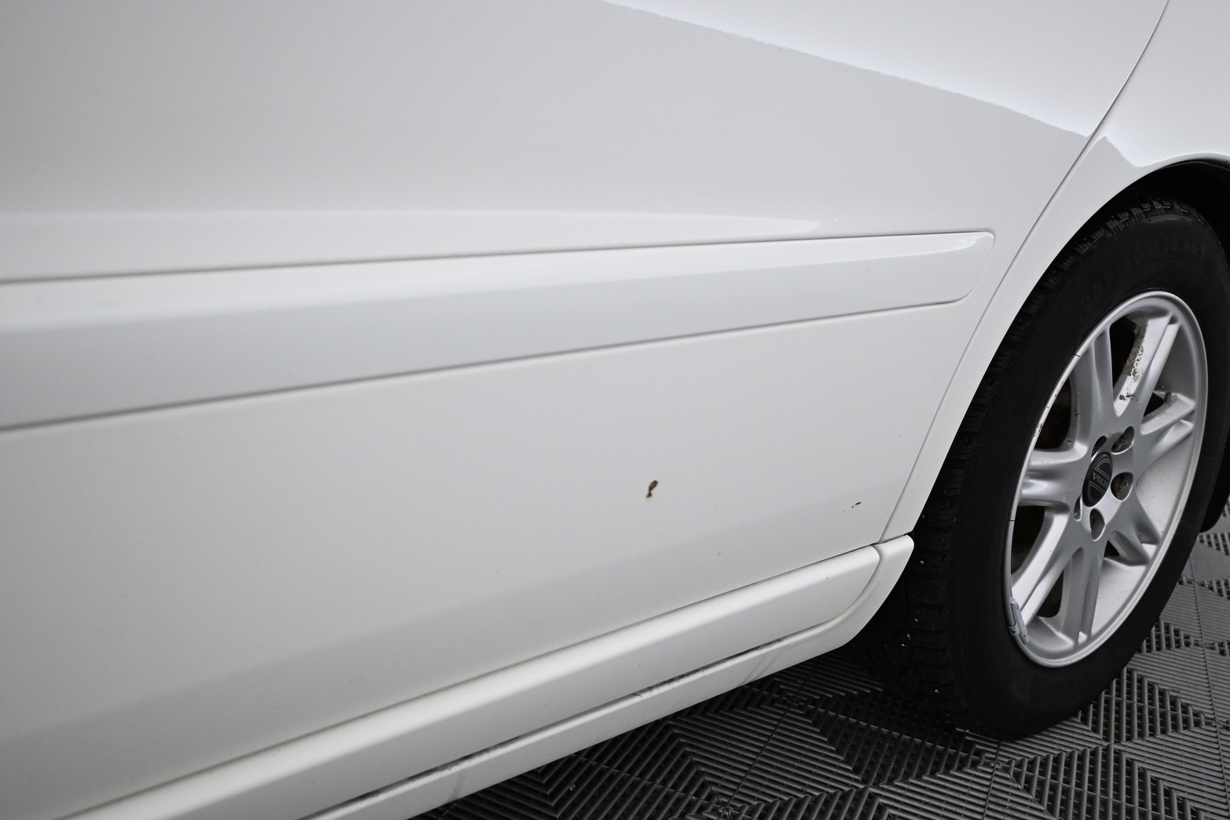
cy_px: 417
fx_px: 1034
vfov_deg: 43.3
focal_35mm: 30
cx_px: 635
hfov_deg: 61.5
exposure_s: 1/60
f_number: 4
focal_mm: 19.5
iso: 1000
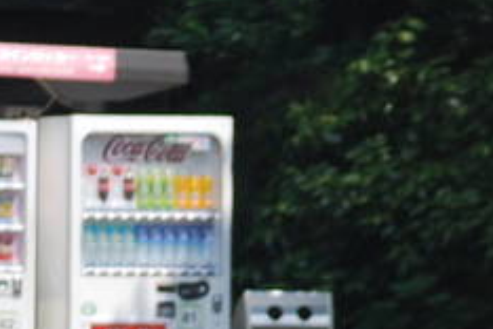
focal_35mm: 678
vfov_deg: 2.0
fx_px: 9284
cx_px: 1378
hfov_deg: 3.0
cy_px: 22
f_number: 5.6
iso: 200
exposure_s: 1/500
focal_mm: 66
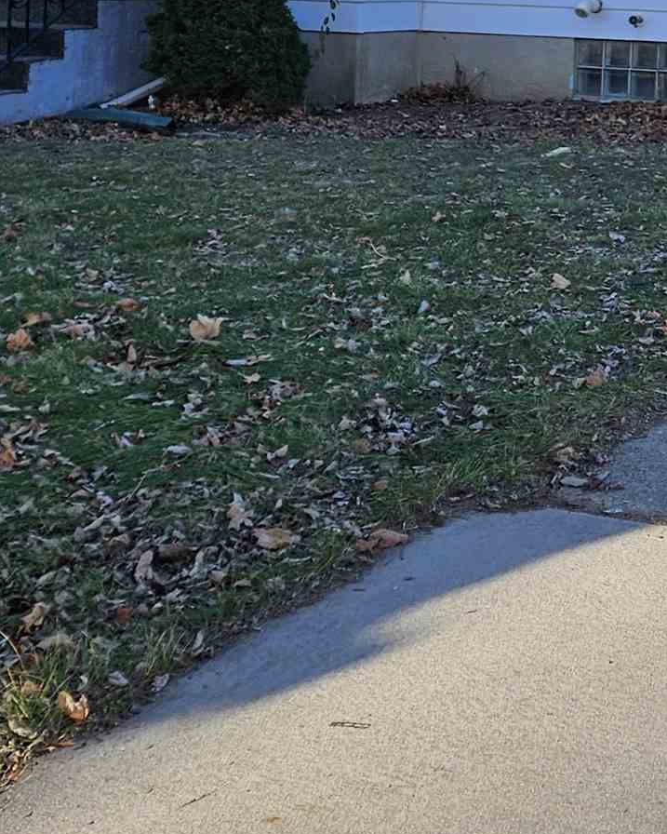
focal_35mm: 77
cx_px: 788
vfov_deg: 23.3
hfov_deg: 18.9
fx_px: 1900
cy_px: -76
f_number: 1.8
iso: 25
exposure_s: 1/648
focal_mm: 5.4
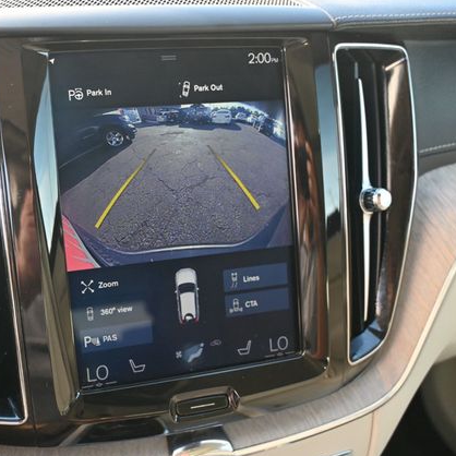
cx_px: 129
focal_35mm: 40
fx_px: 596
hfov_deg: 41.0
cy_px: 229
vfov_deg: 41.9
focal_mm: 20.5
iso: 560
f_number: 3.8
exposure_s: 1/125
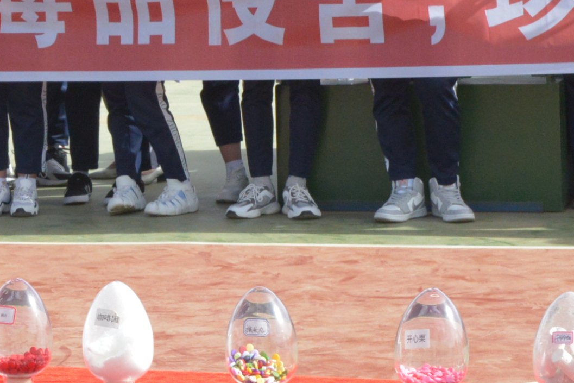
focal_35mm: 202
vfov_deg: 6.8
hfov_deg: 9.9
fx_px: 3221
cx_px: -213
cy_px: 15
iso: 3200
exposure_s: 1/800
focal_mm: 58
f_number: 14
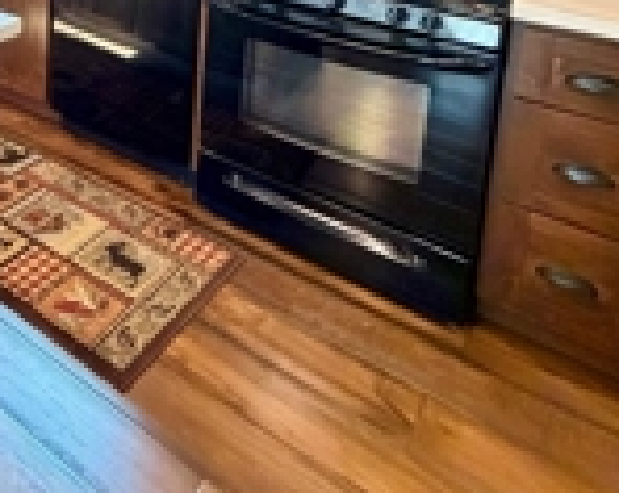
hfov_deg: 41.5
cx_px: -25
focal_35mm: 37
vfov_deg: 32.1
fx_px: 677
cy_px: -121
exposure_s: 1/40
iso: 1000
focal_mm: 2.22
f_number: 2.2
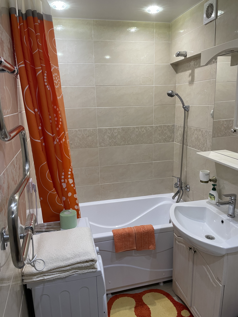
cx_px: 119
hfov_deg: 53.1
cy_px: 158
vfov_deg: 67.3
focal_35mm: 26
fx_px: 238
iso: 80
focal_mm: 4.2
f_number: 1.6
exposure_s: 1/50
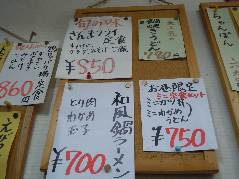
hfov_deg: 55.4
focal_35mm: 33
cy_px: 90
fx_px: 228
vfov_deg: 42.9
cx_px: 120
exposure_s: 1/100
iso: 800
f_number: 4
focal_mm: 5.9
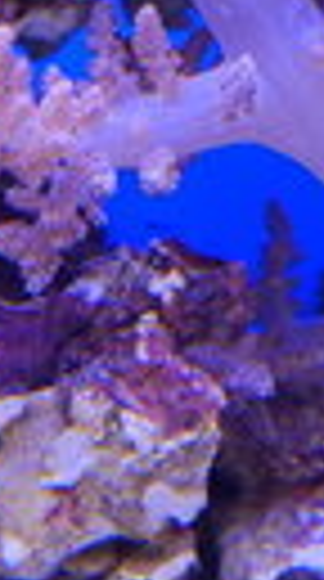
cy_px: 0
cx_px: 472
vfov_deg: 12.1
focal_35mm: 176
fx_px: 2704
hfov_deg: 6.8
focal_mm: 26
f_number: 2.8
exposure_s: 1/100
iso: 200
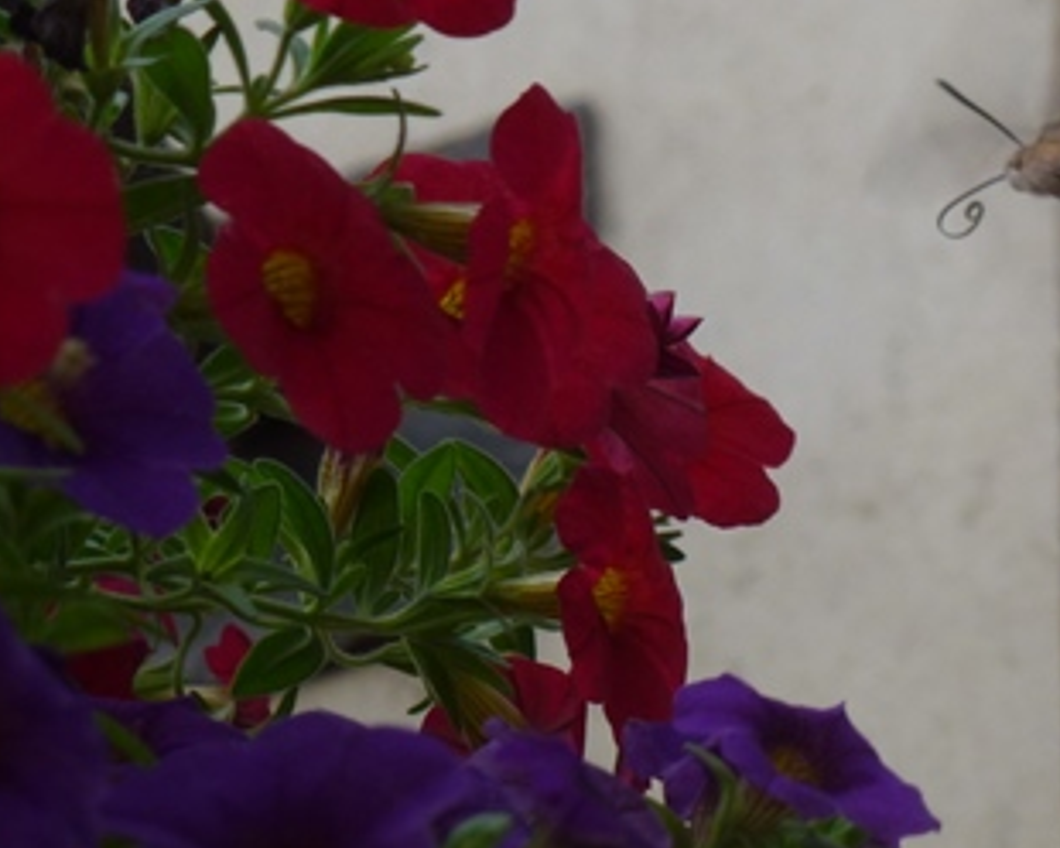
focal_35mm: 338
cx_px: 995
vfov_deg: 4.6
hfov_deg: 5.7
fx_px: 10604
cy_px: 263
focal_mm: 30.1
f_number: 5.4
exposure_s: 1/200
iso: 100
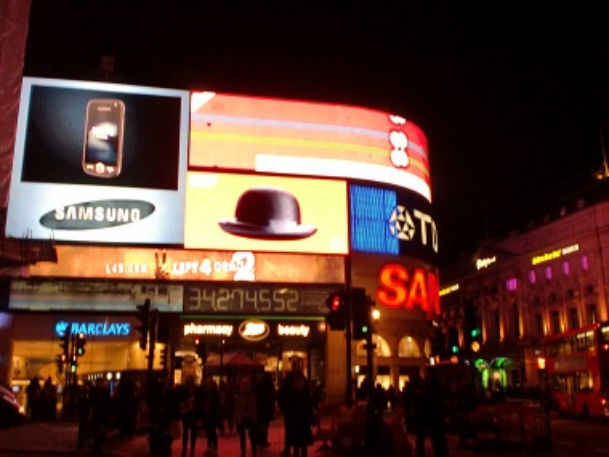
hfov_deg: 52.6
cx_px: 304
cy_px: 228
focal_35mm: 35
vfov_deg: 40.7
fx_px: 616
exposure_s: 1/60
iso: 200
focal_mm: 6.3
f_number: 3.1
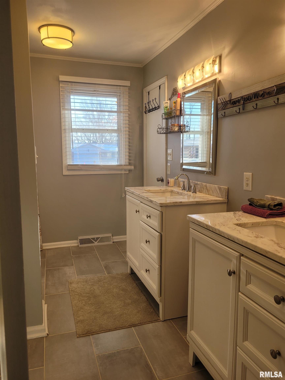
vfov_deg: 67.3
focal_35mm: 26
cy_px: 190
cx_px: 142
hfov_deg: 53.1
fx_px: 285
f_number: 1.8
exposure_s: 1/167
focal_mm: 5.4
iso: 40
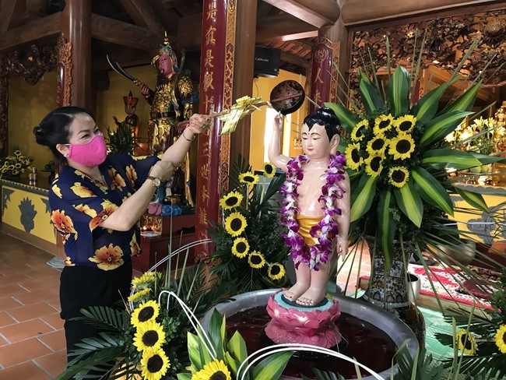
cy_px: 190
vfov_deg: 49.8
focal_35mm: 28
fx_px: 409
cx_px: 253
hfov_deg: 63.4
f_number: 1.8
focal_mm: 3.99
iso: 64
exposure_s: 1/17
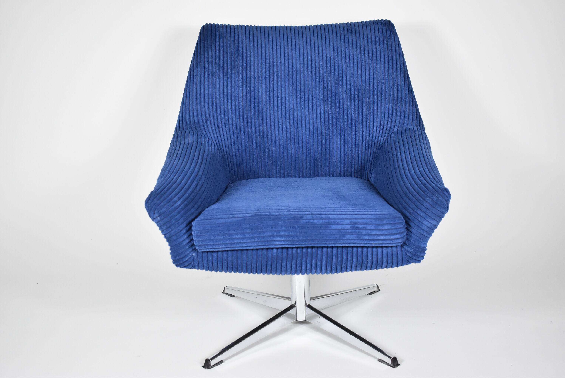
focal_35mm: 45
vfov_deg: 29.9
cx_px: 282
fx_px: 707
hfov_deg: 43.6
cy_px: 189
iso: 1400
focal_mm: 30
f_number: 4.2
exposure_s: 1/125
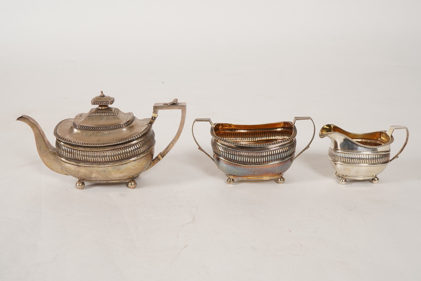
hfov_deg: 43.6
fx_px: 526
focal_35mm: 45
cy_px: 140
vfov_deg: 29.9
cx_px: 210
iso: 400
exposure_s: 1/125
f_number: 22
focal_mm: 30
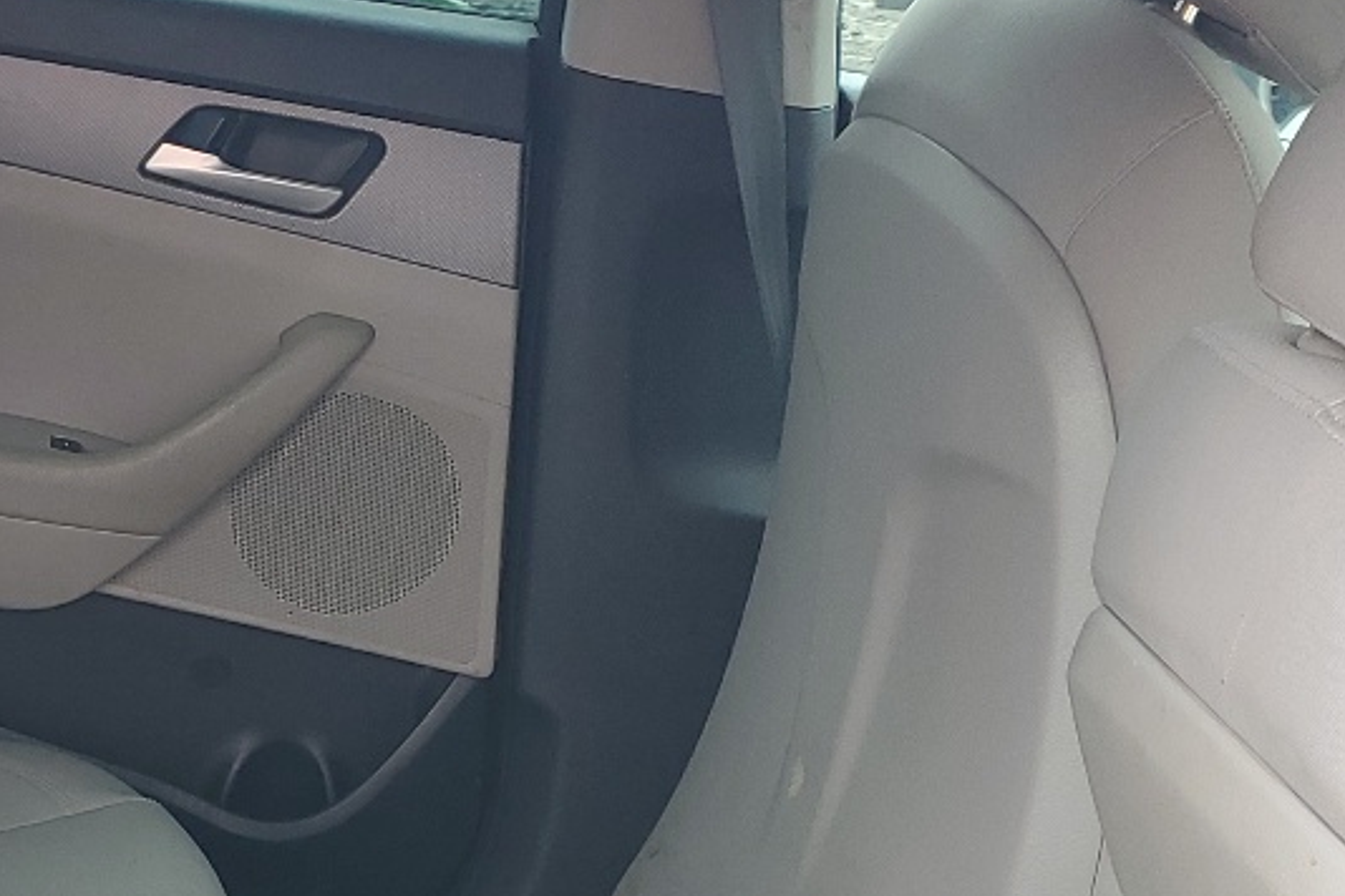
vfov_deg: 16.3
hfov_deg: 24.5
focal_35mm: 81
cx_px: 176
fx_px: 3026
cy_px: 994
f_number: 1.5
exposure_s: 1/120
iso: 55
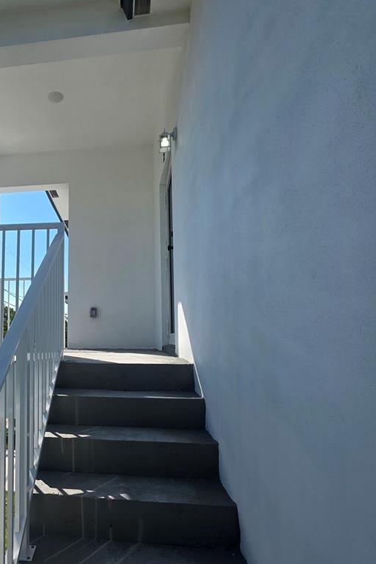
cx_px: 61
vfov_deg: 80.9
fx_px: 329
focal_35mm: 21
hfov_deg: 54.3
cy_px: 314
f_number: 1.9
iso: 40
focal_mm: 2.2
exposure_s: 1/2365
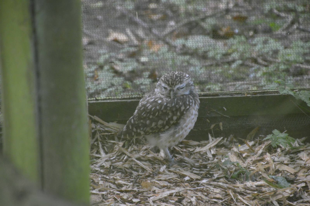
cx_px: 155
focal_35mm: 330
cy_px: 103
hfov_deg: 6.2
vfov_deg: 4.2
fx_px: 2839
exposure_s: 1/125
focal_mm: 220
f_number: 6.3
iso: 1800
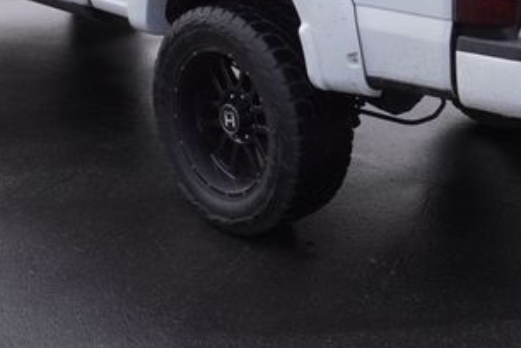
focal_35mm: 63
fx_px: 913
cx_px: 278
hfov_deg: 31.9
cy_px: -9
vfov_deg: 20.8
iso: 100
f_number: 6.3
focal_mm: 20
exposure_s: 1/160
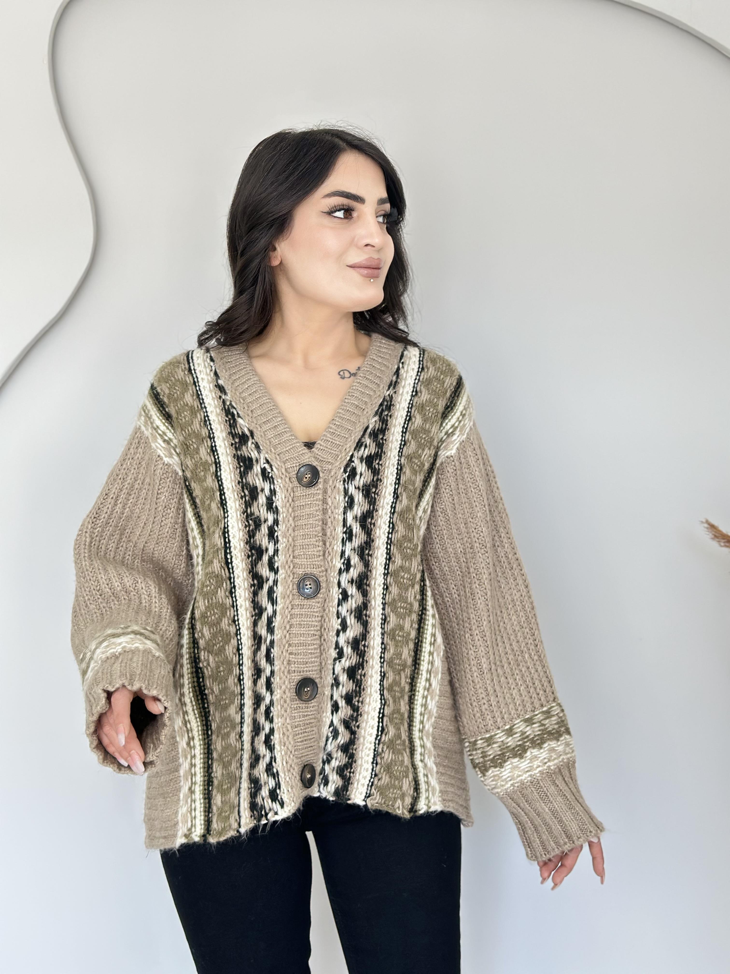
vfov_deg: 39.7
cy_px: 487
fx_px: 1350
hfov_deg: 30.3
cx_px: 365
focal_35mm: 48
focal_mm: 6.86
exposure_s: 1/120
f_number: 1.78
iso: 125
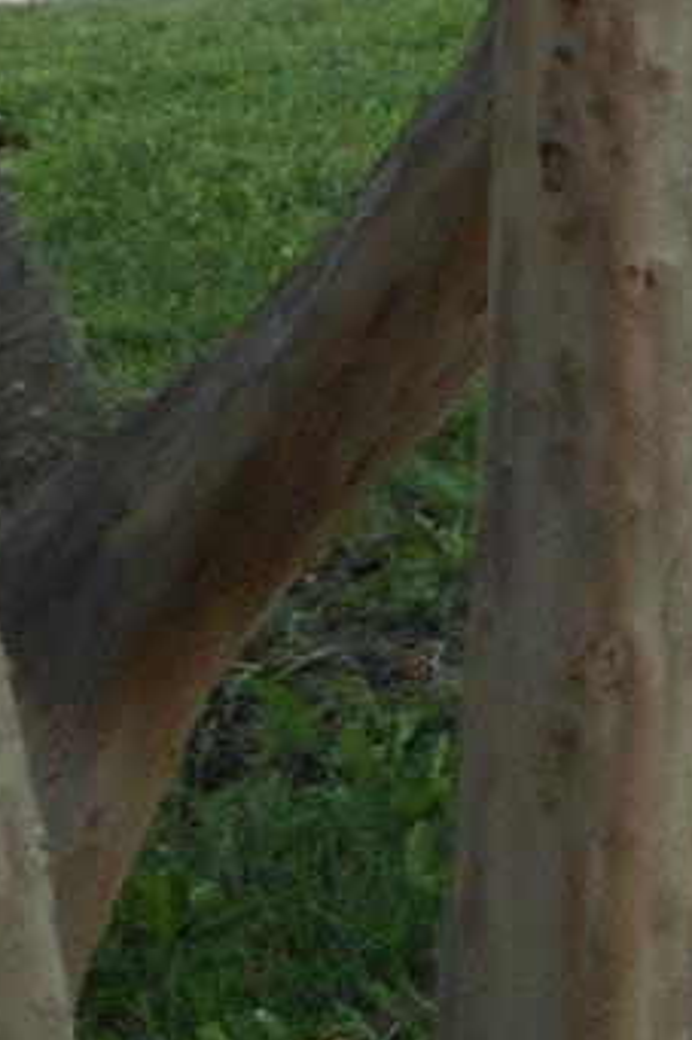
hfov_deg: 5.6
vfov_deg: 9.6
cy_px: -759
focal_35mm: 206
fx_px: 5945
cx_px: 2975
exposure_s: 1/160
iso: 80
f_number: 3.5
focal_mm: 6
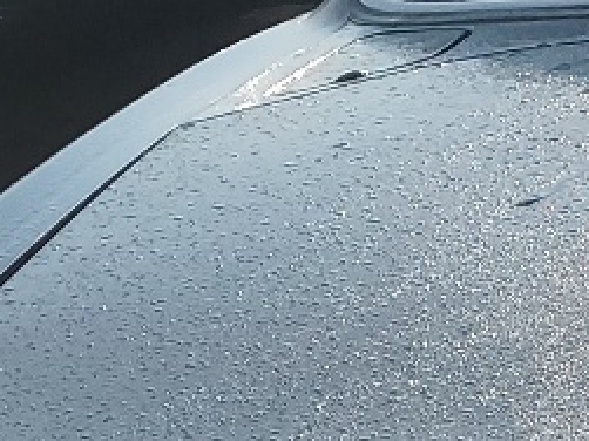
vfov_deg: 8.8
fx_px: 2823
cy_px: 540
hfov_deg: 10.4
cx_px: 1399
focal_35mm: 166
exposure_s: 1/5000
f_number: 1.5
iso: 50
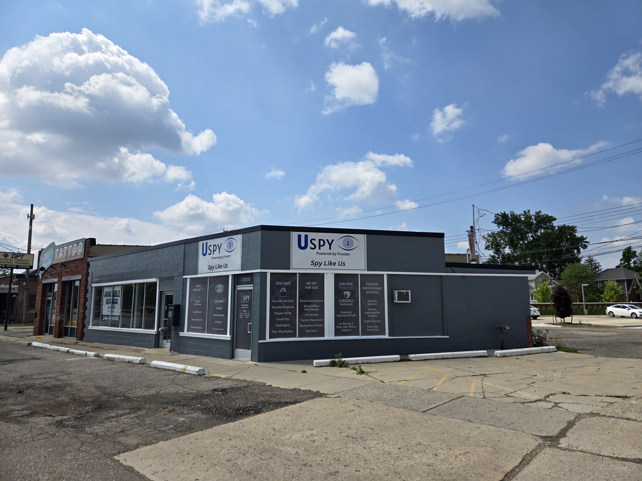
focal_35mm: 23
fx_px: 427
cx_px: 321
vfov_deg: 58.9
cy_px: 240
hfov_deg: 73.9
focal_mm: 5.4
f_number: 1.8
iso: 25
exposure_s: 1/2937
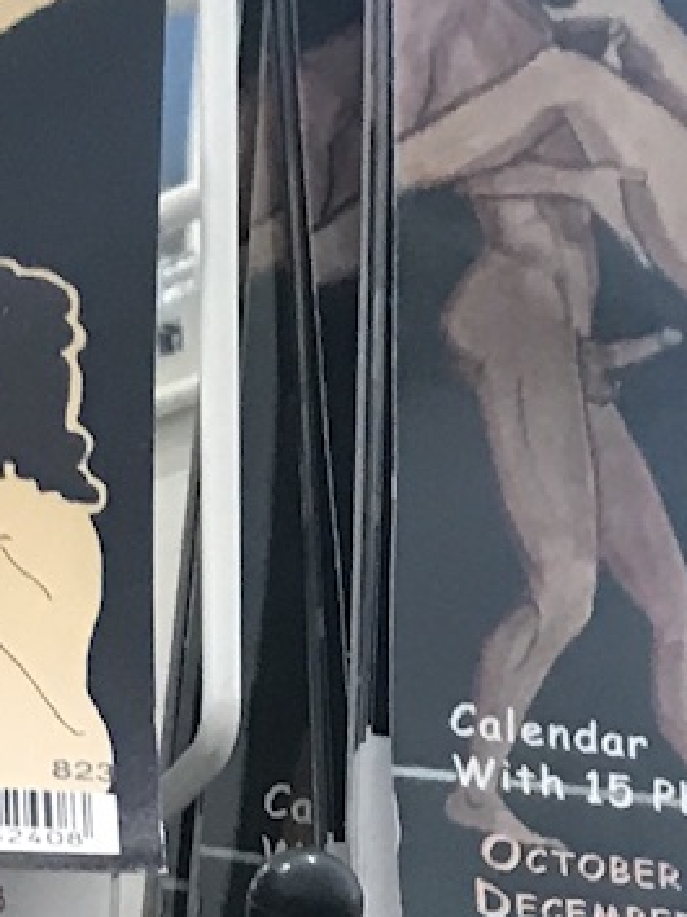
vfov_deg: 10.8
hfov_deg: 9.1
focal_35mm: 162
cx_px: 86
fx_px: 4292
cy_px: 2023
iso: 50
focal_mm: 3.99
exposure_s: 1/17
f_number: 1.8
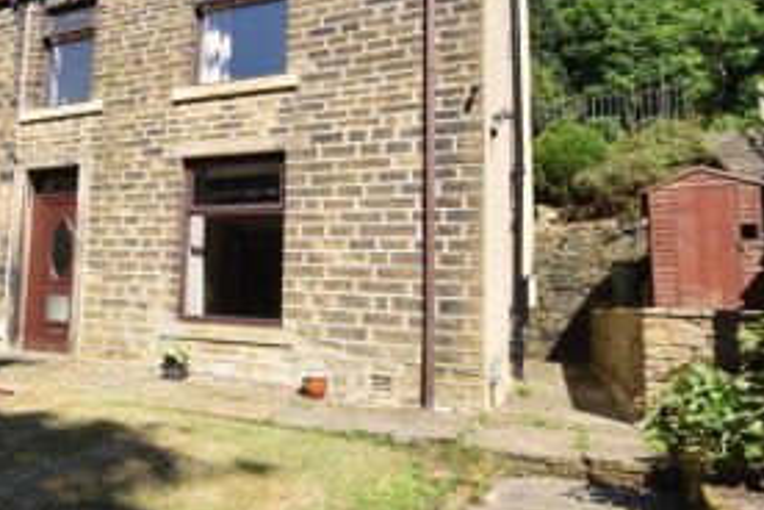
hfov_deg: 54.7
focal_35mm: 31
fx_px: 658
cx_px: 119
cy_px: 226
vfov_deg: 42.3
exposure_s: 1/200
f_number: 14
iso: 500
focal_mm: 12
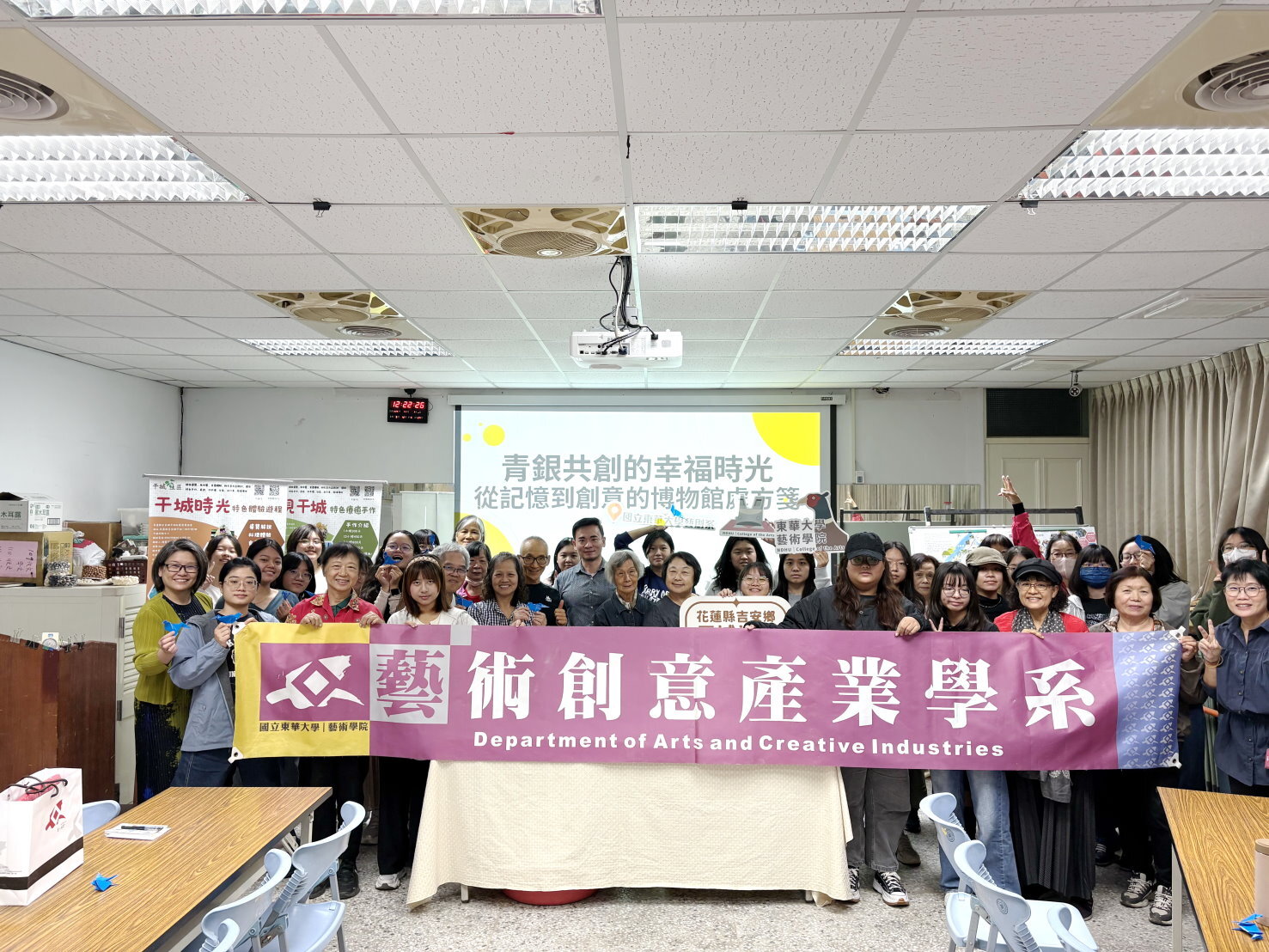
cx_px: 634
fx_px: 953
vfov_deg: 53.1
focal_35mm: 26
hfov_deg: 67.3
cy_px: 476
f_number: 1.6
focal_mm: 5.96
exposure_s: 1/60
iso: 100
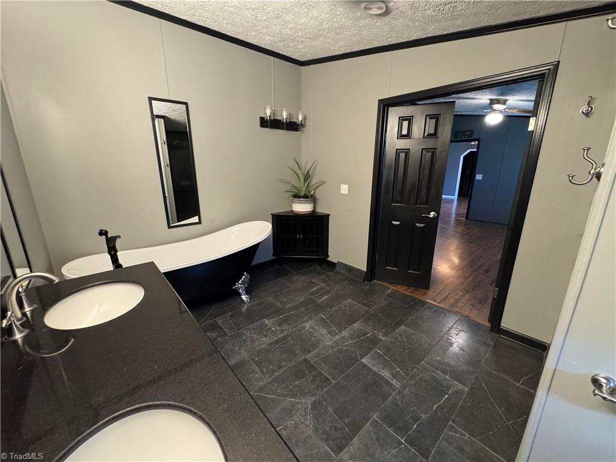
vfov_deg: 85.7
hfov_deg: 102.1
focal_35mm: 14
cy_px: 231
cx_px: 308
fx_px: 249
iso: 1000
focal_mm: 2.22
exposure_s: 1/60
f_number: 2.2
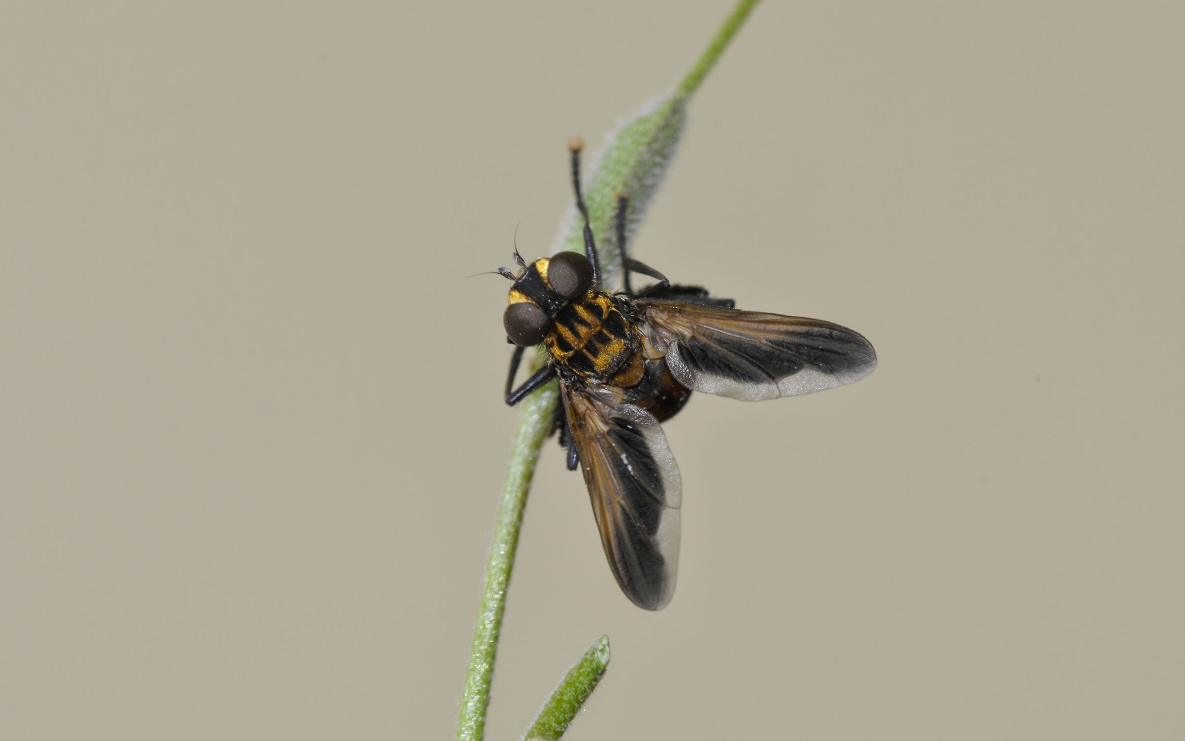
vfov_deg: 4.3
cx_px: 593
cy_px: 384
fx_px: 9883
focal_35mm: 306
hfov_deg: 6.9
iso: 110
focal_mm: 200
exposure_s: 1/10
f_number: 16
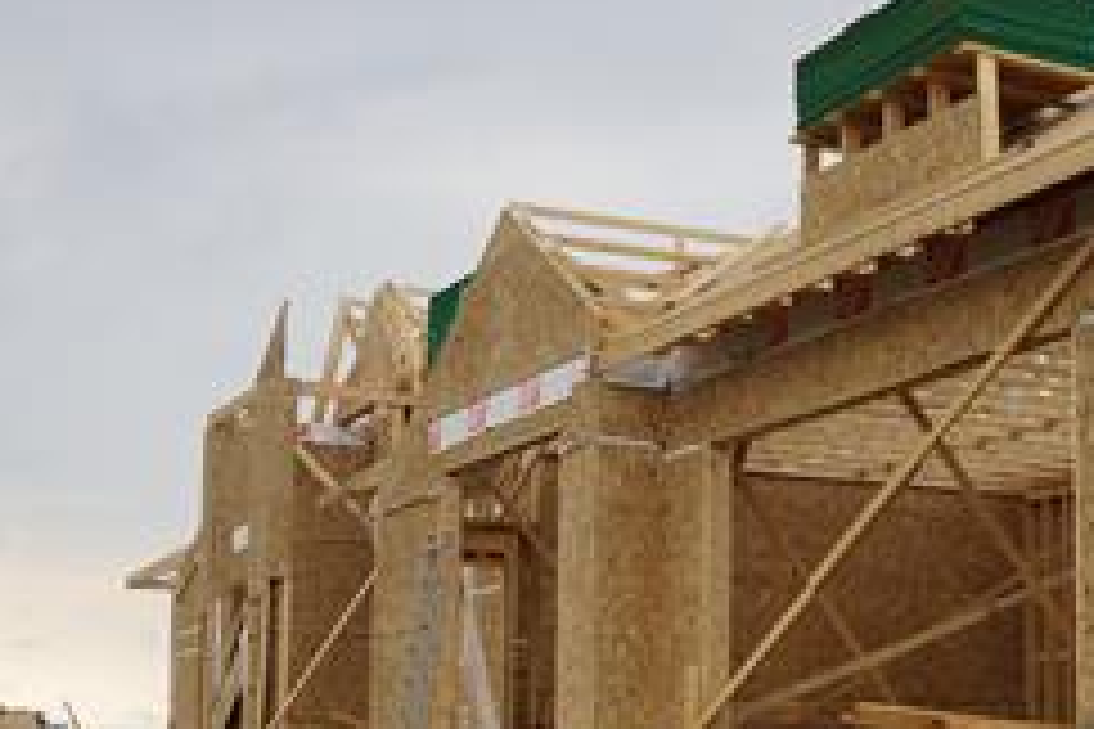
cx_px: 977
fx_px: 2127
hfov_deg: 27.8
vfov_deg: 19.4
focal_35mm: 70
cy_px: 515
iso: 100
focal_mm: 23
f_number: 5.6
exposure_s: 1/125
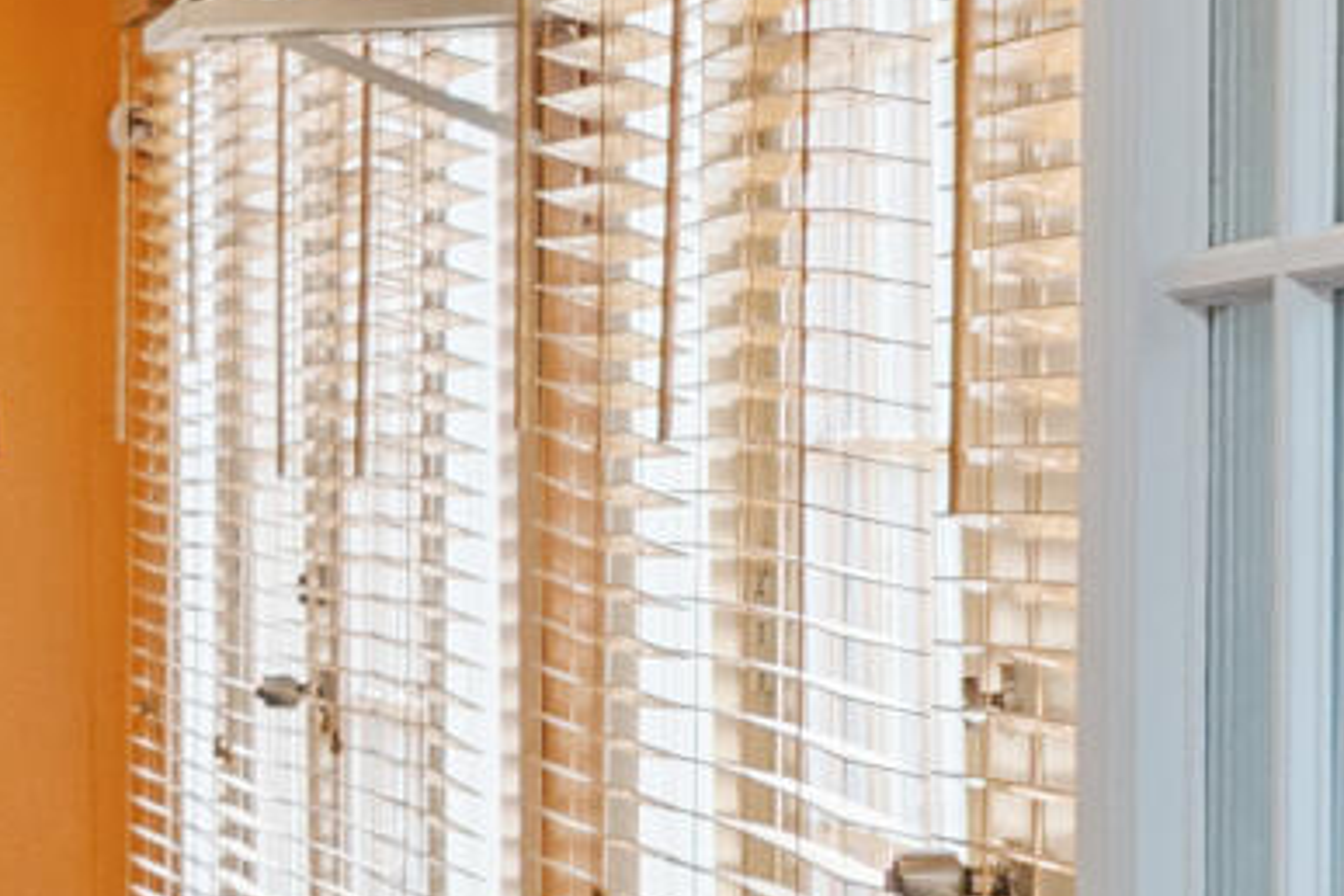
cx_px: -3778
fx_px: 4629
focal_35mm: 124
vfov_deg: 11.1
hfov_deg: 8.7
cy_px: 493
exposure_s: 1/25
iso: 800
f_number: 7.1
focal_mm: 16
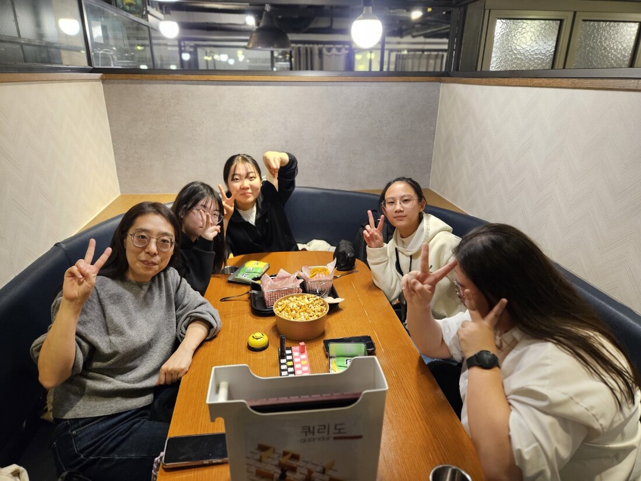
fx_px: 426
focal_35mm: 23
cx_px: 320
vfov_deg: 58.9
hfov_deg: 73.9
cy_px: 240
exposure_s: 1/120
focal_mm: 5.4
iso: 400
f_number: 1.8
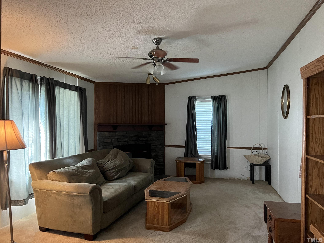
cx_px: 162
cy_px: 122
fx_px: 243
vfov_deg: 53.1
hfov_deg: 67.3
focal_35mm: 26
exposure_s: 1/60
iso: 500
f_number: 1.5
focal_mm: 5.7
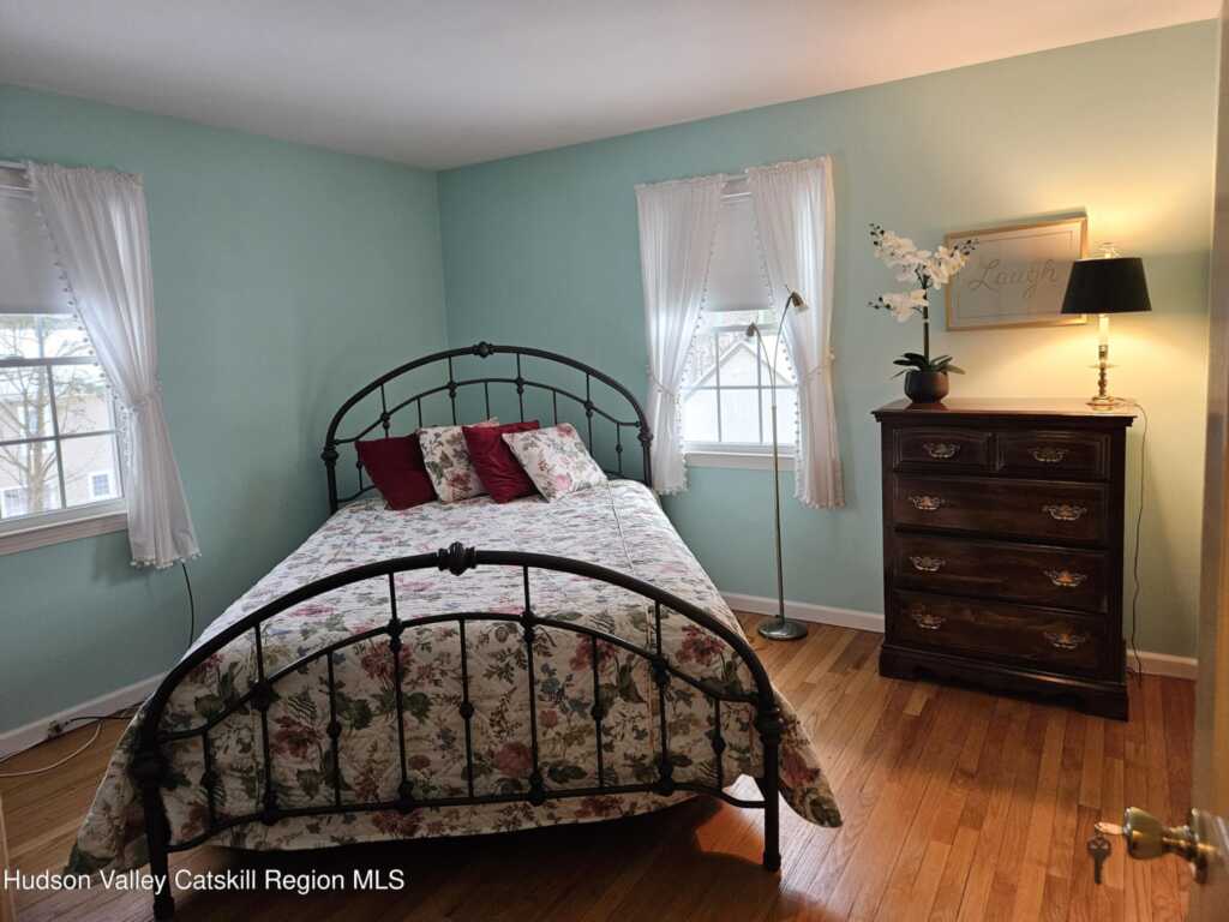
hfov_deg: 73.9
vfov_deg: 58.9
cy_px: 461
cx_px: 614
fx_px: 817
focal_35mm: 23
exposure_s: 1/120
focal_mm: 5.4
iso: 500
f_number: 1.8
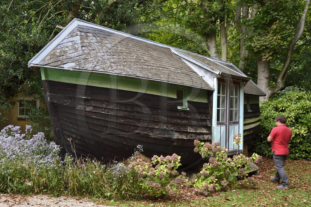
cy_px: 104
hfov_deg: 48.5
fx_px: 345
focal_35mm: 40
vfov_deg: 33.3
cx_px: 156
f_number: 11
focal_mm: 40
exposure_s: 1/20
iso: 1250
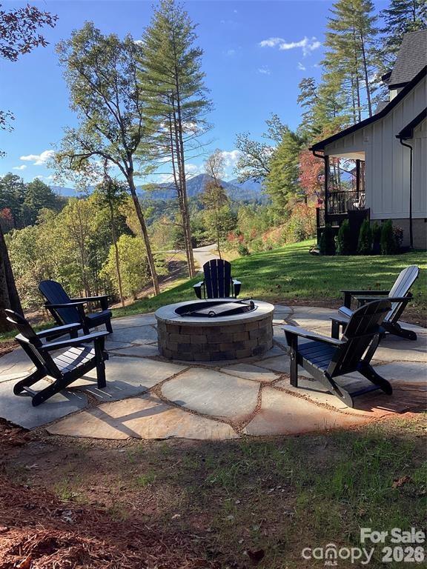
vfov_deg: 58.4
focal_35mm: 31
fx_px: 510
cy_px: 284
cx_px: 214
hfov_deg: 45.4
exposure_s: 1/488
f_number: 2.4
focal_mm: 3.3
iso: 25
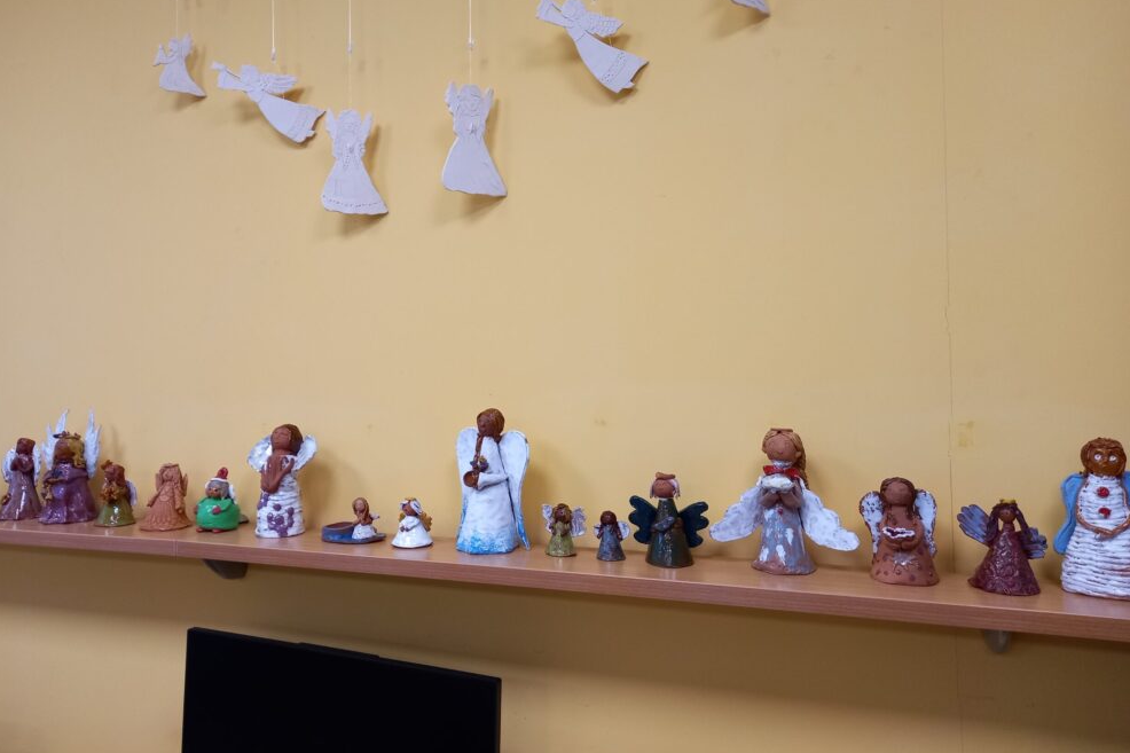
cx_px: 544
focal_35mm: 27
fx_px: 847
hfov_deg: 67.4
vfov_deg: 47.8
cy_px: 340
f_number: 2
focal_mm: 4.6
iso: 200
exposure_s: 1/60
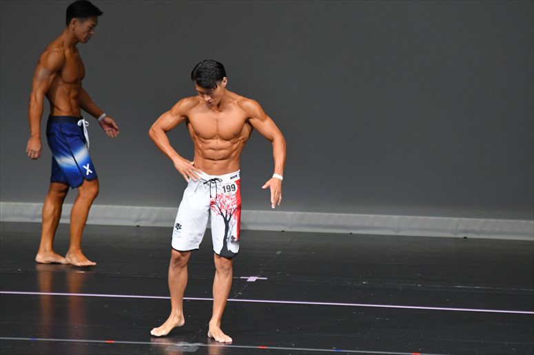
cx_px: 267
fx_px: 5115
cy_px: 178
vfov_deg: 4.0
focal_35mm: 345
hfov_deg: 6.0
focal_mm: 230
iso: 4000
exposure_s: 1/400
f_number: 5.6
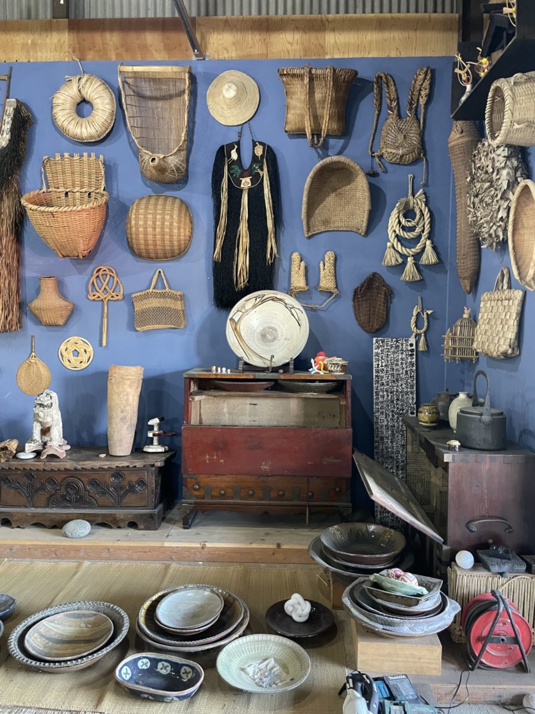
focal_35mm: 26
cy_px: 357
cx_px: 268
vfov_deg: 67.3
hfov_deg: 53.1
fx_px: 536
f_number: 1.6
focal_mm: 4.2
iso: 500
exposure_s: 1/40
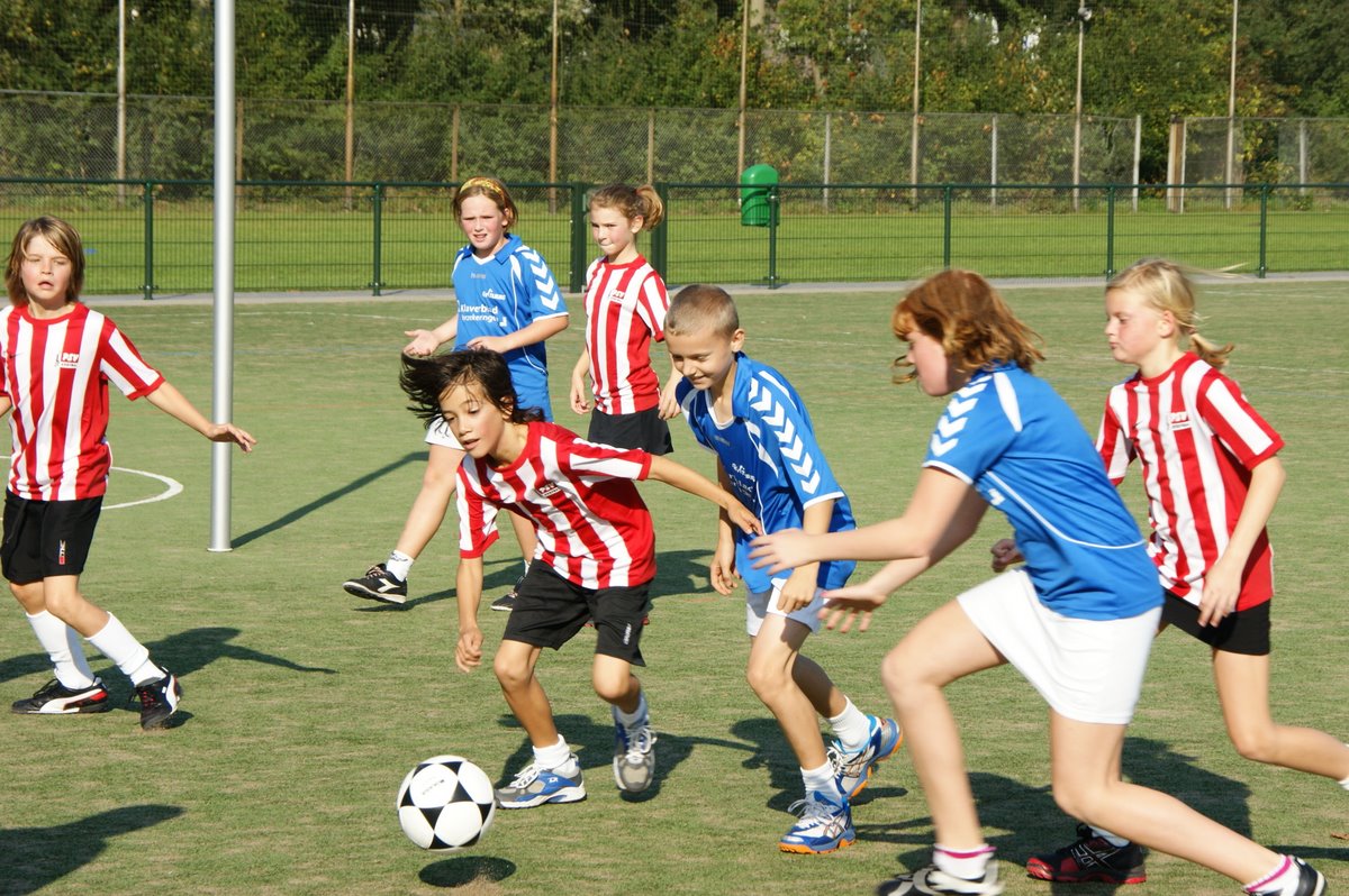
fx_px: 3931
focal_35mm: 105
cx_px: 674
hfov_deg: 19.5
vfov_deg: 13.0
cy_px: 448
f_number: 9
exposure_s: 1/400
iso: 200
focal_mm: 70
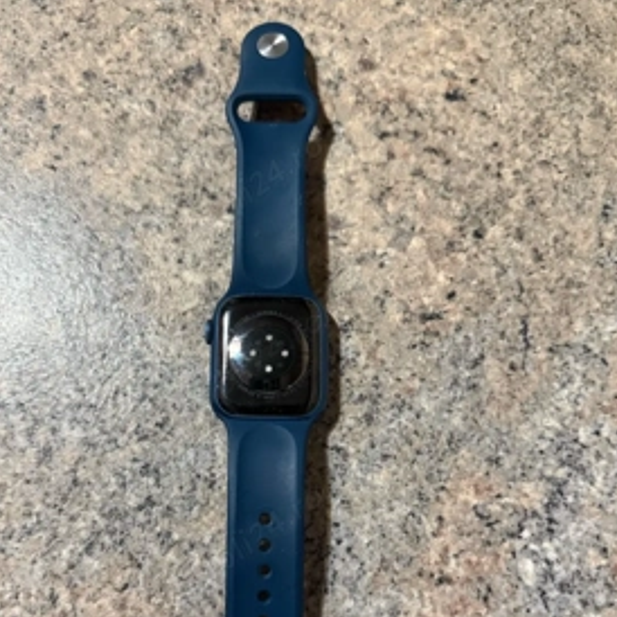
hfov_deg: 52.5
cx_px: 295
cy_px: 394
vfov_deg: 51.9
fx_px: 625
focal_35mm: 31
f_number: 1.78
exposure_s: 1/47
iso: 640
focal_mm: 6.76
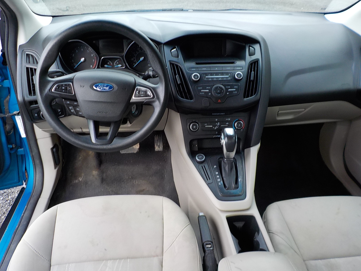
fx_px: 313
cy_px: 136
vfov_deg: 46.8
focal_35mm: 30
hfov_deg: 60.0
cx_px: 180
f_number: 3.3
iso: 140
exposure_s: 1/30
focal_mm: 4.1
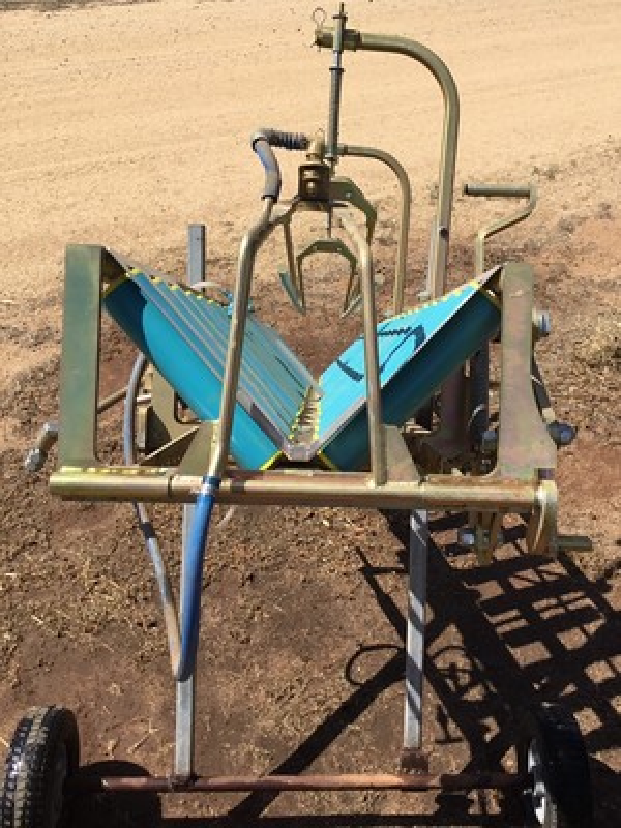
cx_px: 310
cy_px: 414
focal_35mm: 31
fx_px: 742
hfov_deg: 45.4
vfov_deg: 58.4
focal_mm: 3.3
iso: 25
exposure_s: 1/1274
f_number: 2.4
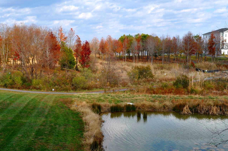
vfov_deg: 31.1
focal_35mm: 43
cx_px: 95
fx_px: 272
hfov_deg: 45.3
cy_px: 68
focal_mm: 18
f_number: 9
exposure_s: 1/320
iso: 200
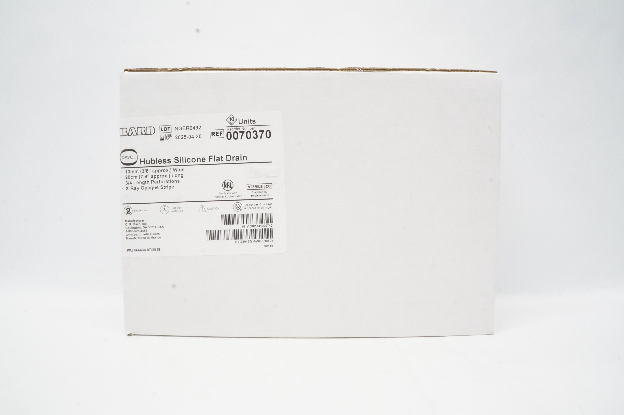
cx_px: 312
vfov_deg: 47.8
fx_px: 467
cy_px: 208
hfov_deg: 67.4
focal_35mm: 27
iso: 1600
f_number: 20
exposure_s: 1/10
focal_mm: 18
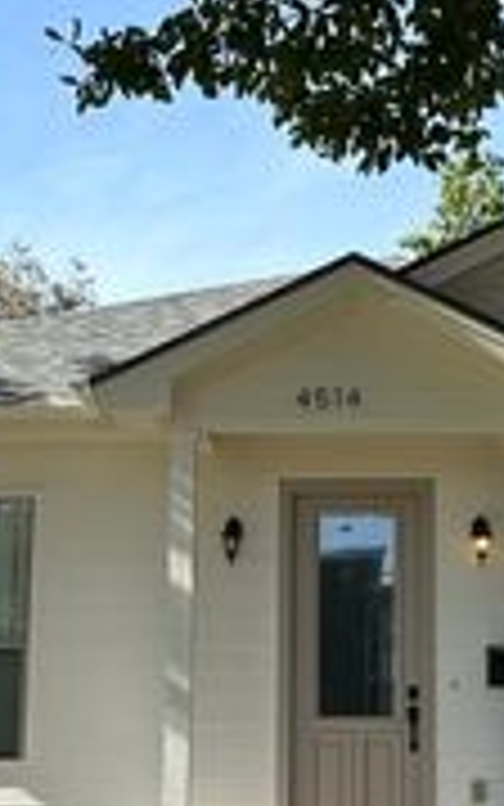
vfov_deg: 28.8
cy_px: 511
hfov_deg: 18.3
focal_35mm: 71
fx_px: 1559
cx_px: 342
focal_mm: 6.86
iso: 80
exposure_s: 1/1664
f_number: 1.78
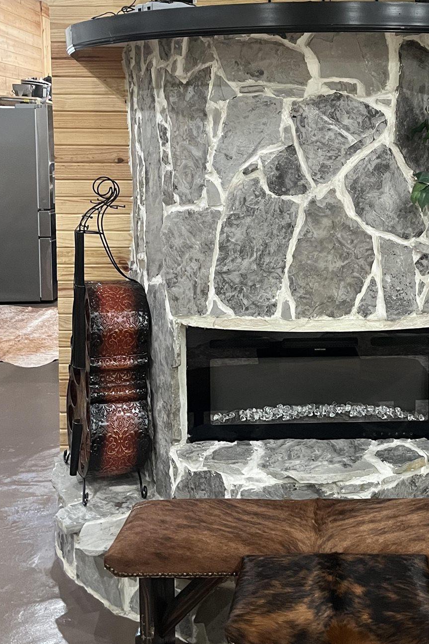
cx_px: 334
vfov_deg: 40.6
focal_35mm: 48
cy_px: 213
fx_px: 858
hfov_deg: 27.6
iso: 400
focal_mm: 5.1
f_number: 1.6
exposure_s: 1/60
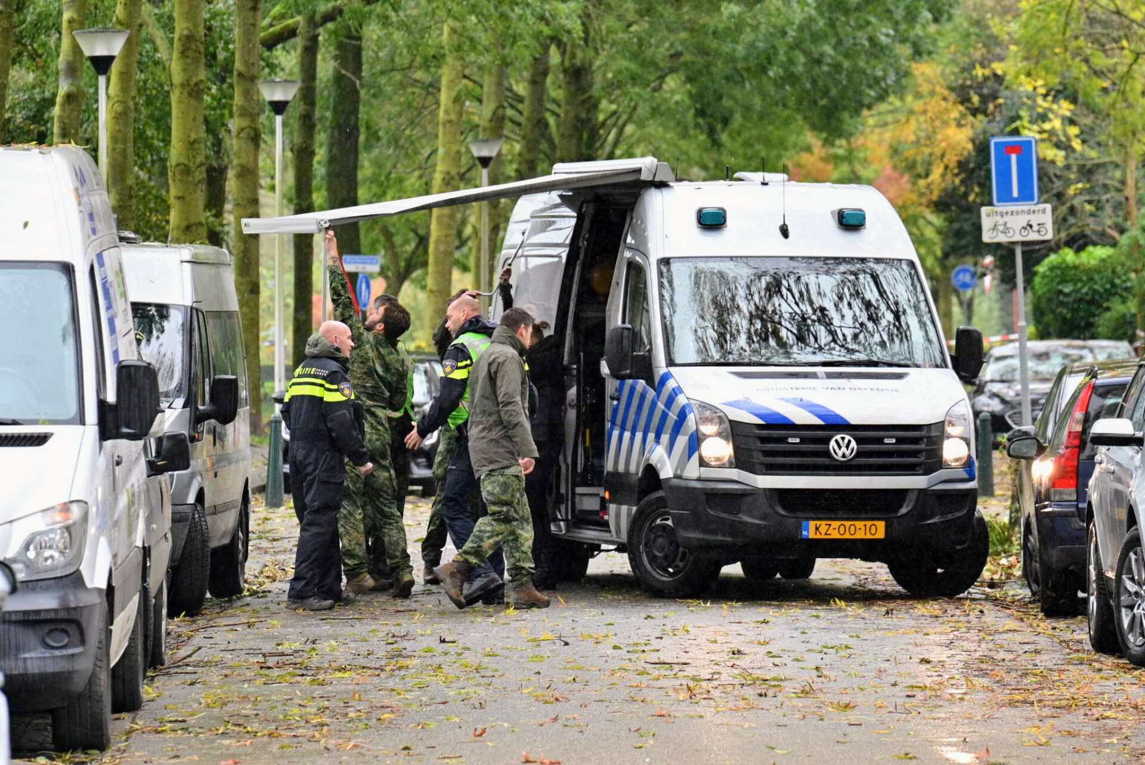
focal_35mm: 200
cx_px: 572
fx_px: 6365
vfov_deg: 6.9
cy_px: 382
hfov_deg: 10.3
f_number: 6.3
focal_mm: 200
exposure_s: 1/500
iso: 1600
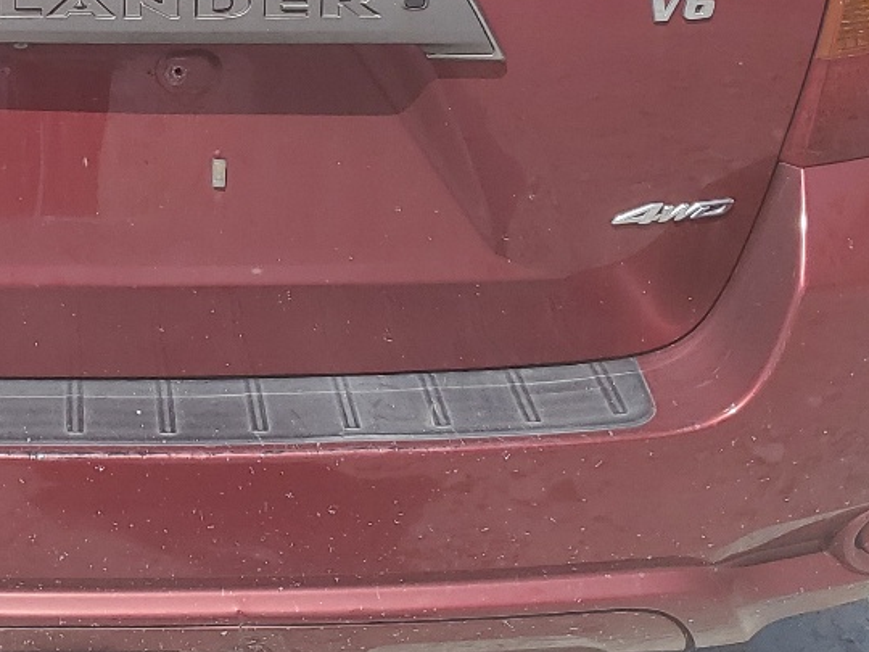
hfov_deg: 24.6
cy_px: -11
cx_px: 97
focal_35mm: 77
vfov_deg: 18.6
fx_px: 1933
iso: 50
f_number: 1.5
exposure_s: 1/3333
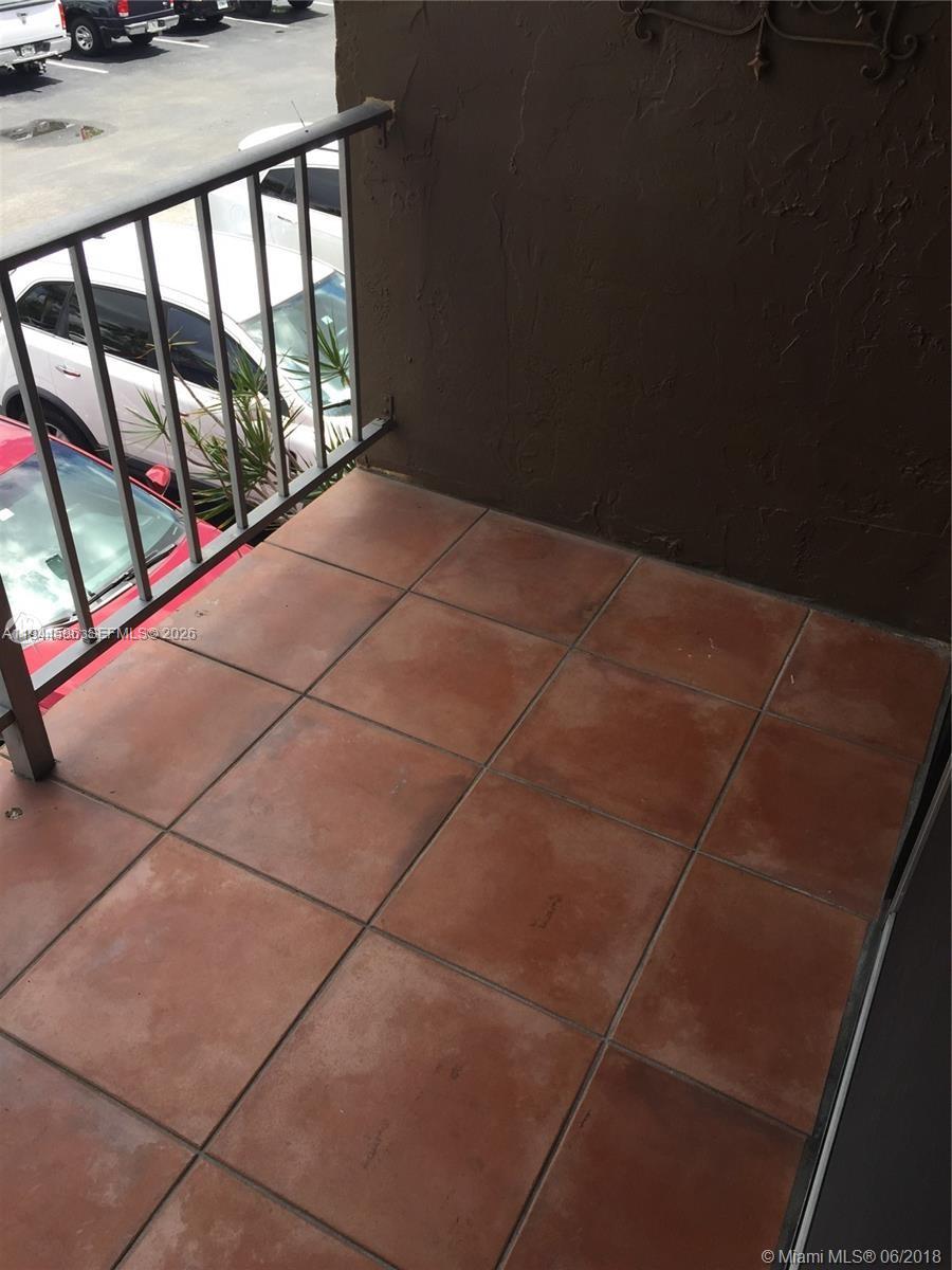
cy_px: 635
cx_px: 476
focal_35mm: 29
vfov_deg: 61.7
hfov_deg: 48.2
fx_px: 1063
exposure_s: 1/599
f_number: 2.2
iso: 32
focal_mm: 4.15
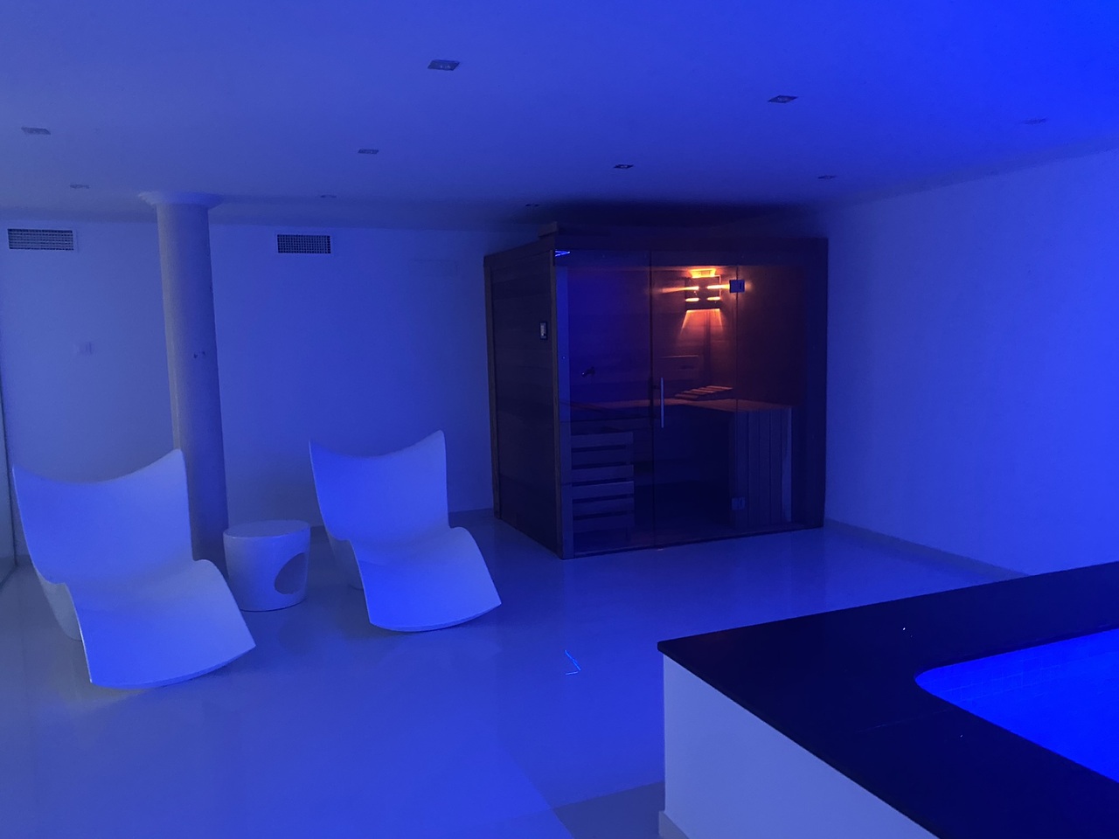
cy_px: 420
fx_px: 840
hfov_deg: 67.3
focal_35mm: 26
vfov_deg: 53.1
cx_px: 560
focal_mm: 4.25
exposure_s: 1/25
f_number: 1.8
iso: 800
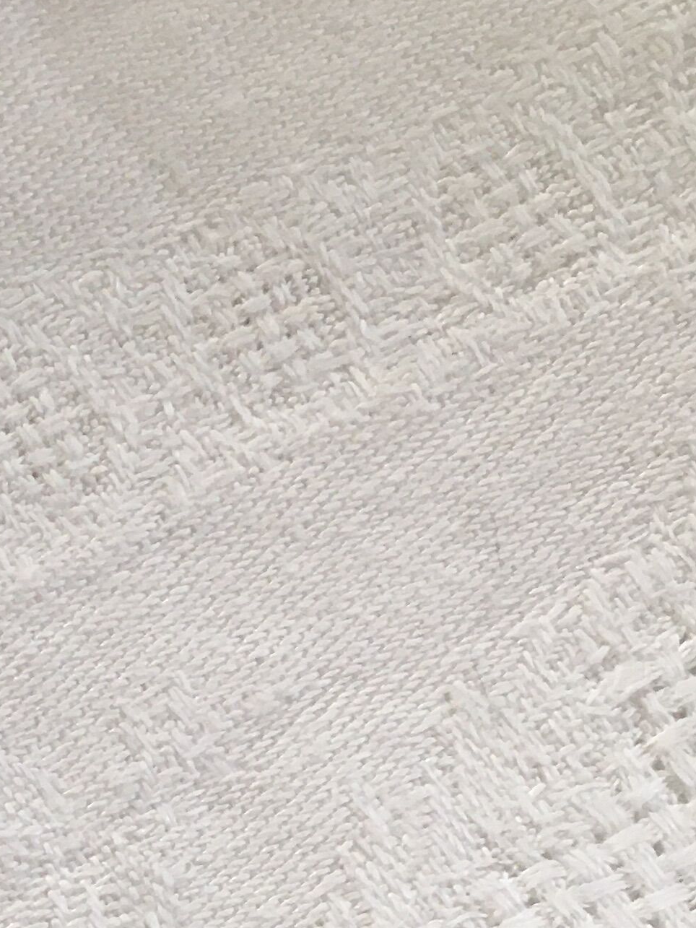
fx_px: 2439
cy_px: 1057
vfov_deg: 20.4
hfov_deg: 15.9
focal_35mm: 91
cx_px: -34
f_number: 2.2
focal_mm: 4.15
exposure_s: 1/33
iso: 32
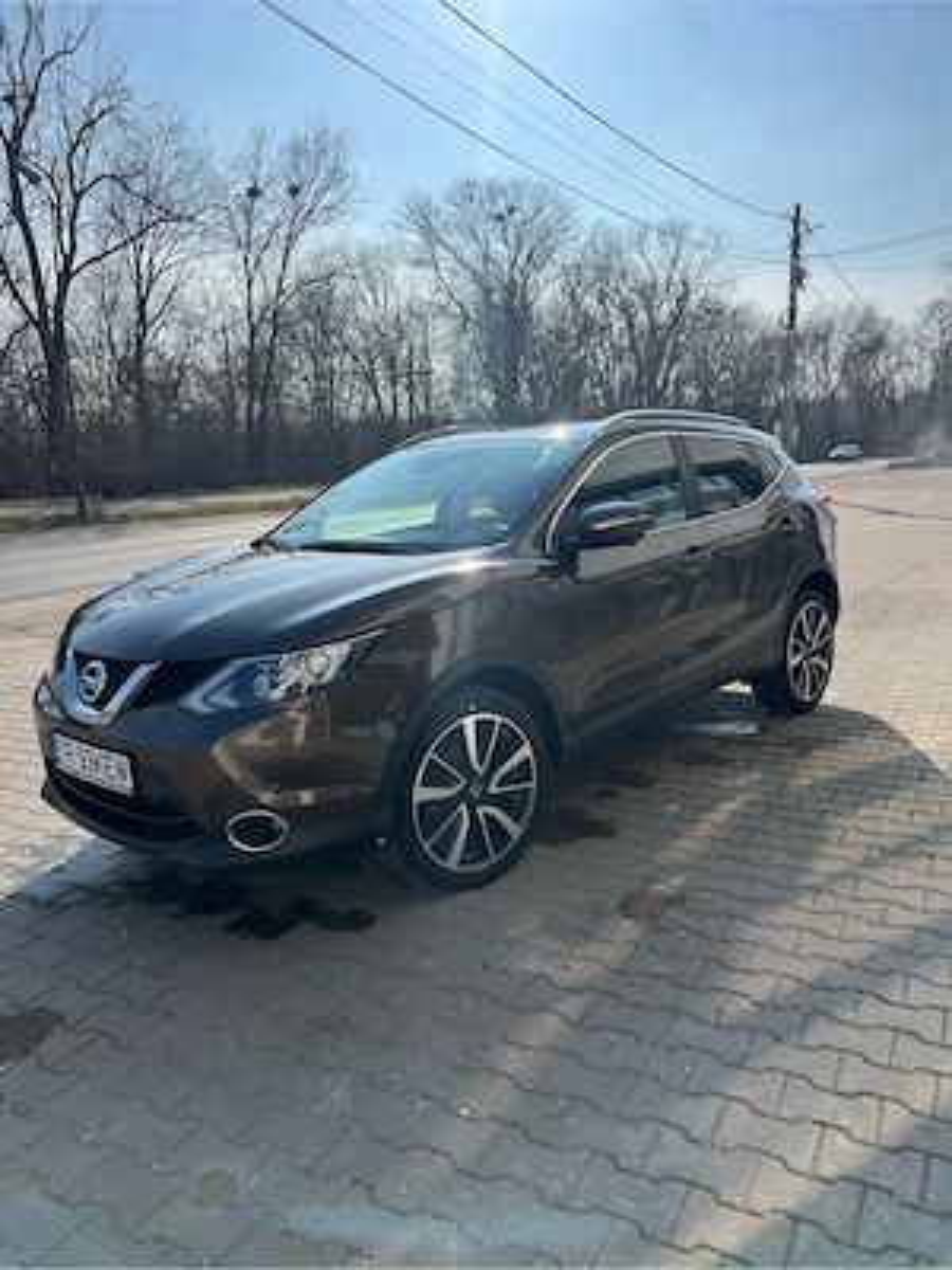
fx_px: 953
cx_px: 476
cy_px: 635
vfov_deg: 67.3
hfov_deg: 53.1
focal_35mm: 26
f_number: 1.5
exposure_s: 1/5587
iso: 50
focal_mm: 5.7
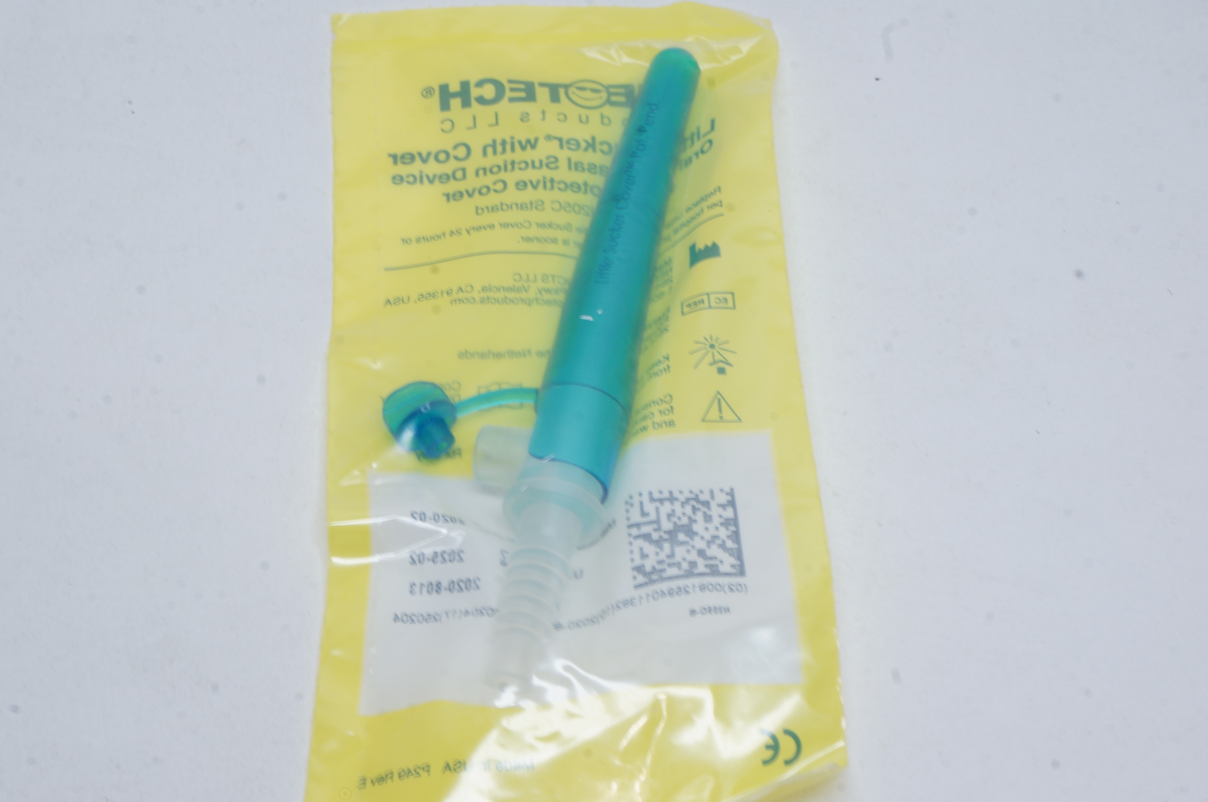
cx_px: 604
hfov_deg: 29.9
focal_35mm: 68
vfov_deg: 20.1
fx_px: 2263
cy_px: 401
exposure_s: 1/5
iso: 400
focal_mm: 45
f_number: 20
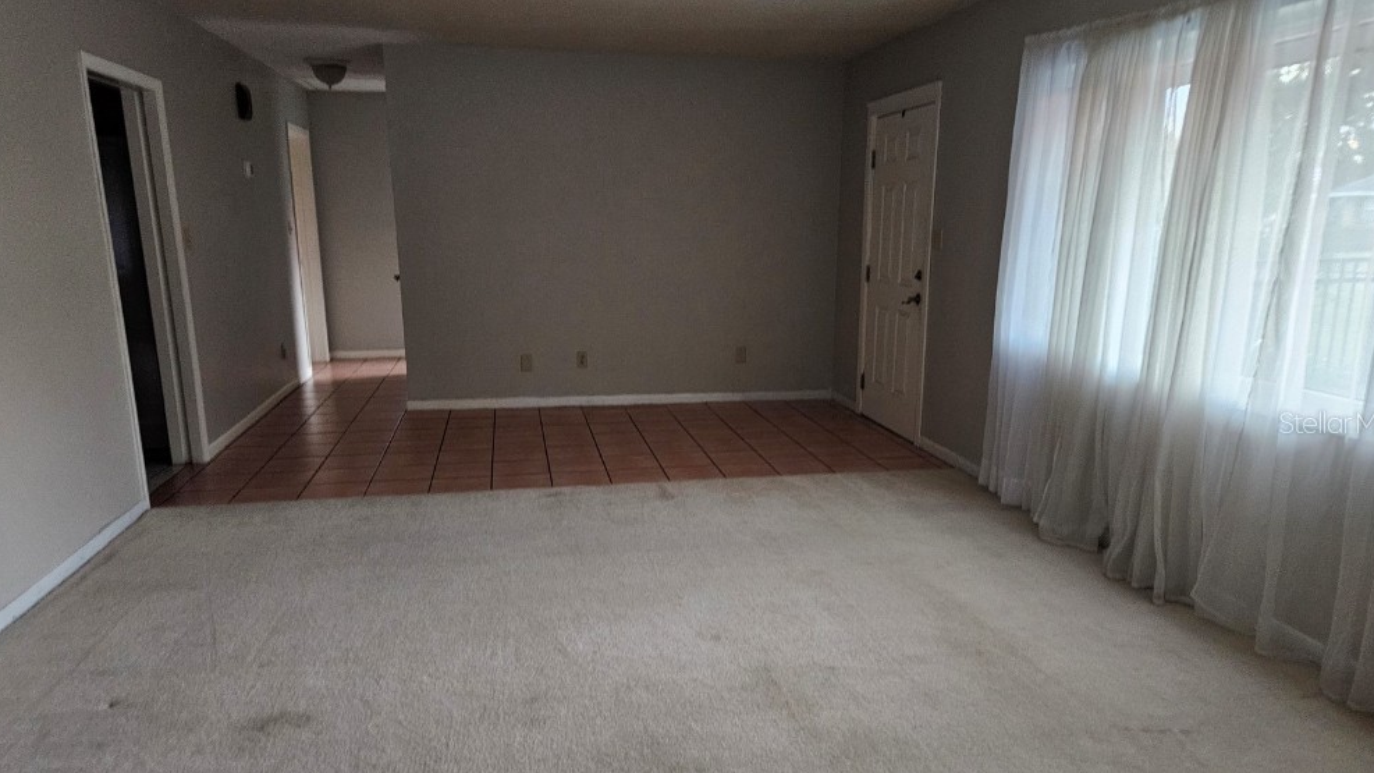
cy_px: 422
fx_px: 947
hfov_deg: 71.9
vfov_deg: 44.3
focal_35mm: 26
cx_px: 697
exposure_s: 1/24
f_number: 1.8
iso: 500
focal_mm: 5.4
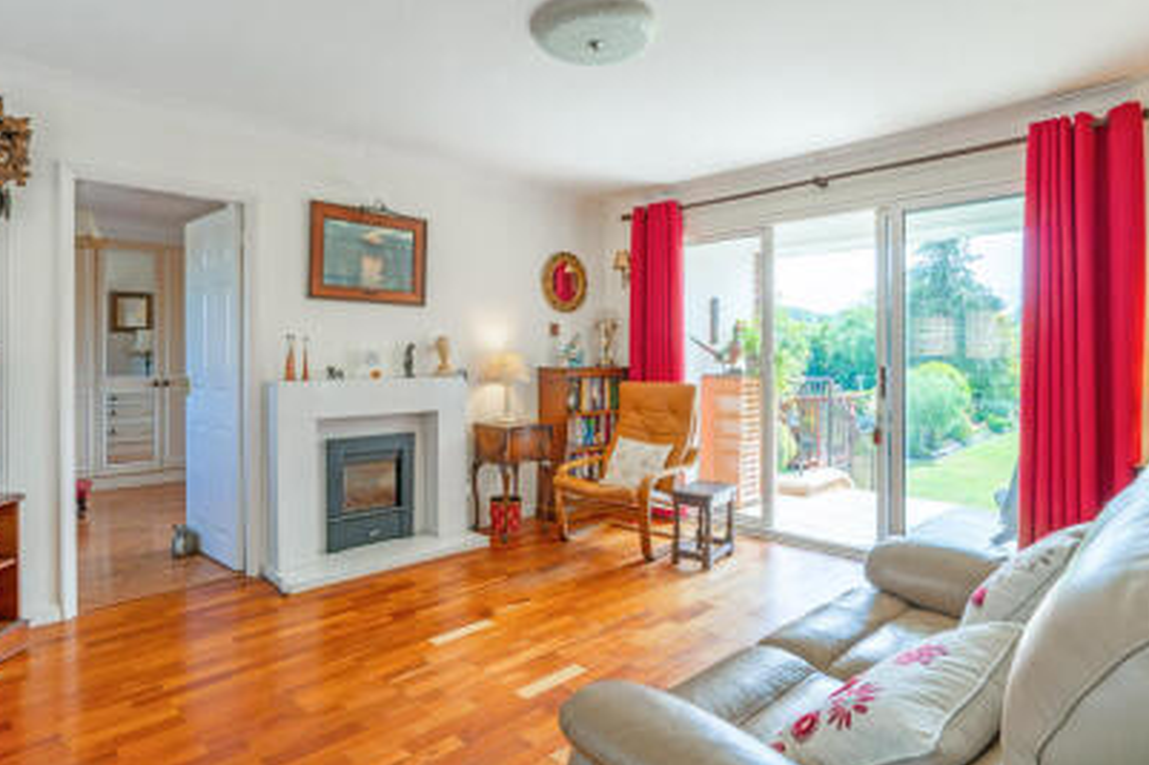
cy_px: 360
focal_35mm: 19
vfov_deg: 64.5
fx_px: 606
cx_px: 547
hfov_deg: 86.9
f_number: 10
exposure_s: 1/15
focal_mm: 16
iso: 100
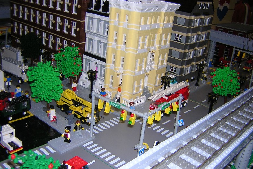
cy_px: 78
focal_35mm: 38
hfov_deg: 50.7
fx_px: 267
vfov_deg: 35.1
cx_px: 127
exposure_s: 1/60.1
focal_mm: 4.7
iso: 100
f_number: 2.6
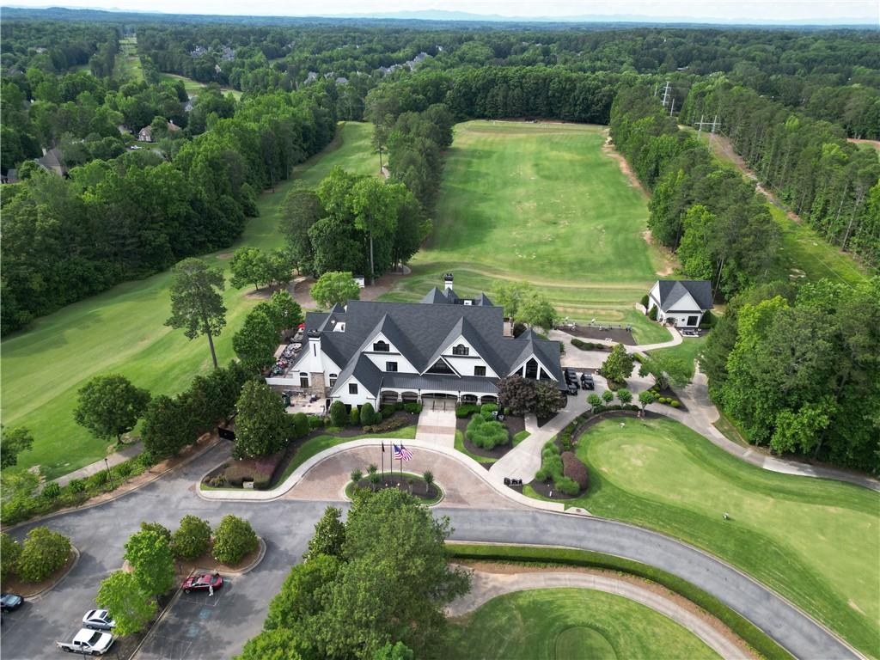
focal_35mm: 24
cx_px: 440
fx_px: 610
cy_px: 330
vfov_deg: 56.8
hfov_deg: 71.6
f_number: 1.7
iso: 140
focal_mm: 6.72
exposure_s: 1/1250
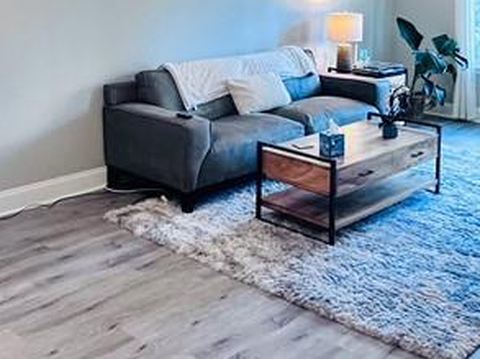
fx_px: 679
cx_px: 287
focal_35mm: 49
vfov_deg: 28.2
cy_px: 21
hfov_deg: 38.8
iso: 250
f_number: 2.2
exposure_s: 1/120
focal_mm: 2.22
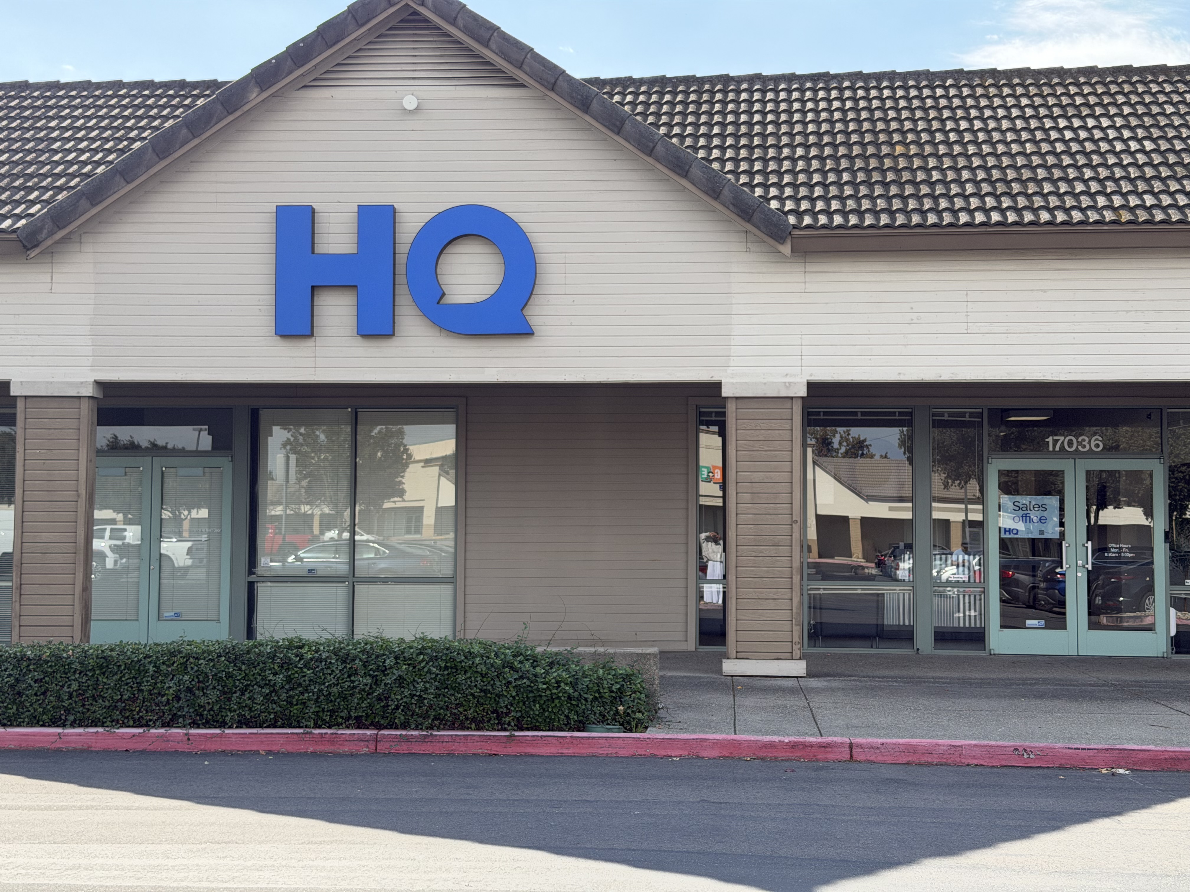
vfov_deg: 30.3
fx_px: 1650
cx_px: 595
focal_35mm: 48
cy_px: 446
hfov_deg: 39.7
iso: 100
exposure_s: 1/2577
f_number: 1.78
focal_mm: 6.76
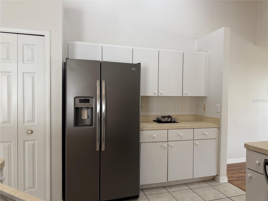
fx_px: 186
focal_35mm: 24
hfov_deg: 71.6
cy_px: 100
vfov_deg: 56.8
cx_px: 134
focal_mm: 6.76
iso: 125
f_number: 1.78
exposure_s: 1/60
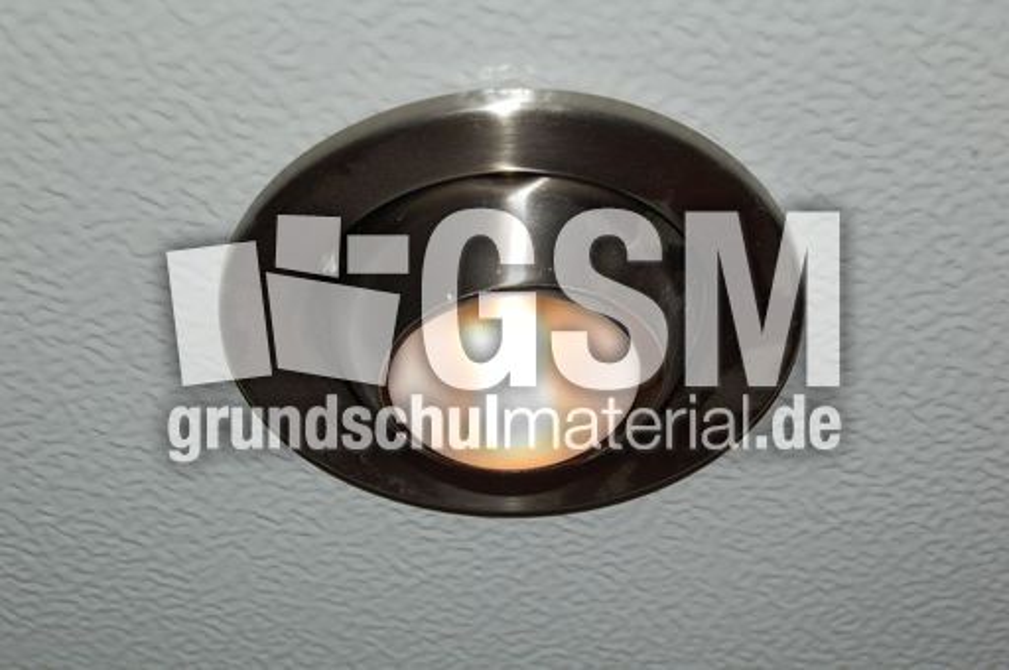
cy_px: 335
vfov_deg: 19.7
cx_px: 504
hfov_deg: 29.3
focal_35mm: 69
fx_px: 1931
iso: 200
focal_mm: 46
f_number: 13
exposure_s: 1/500
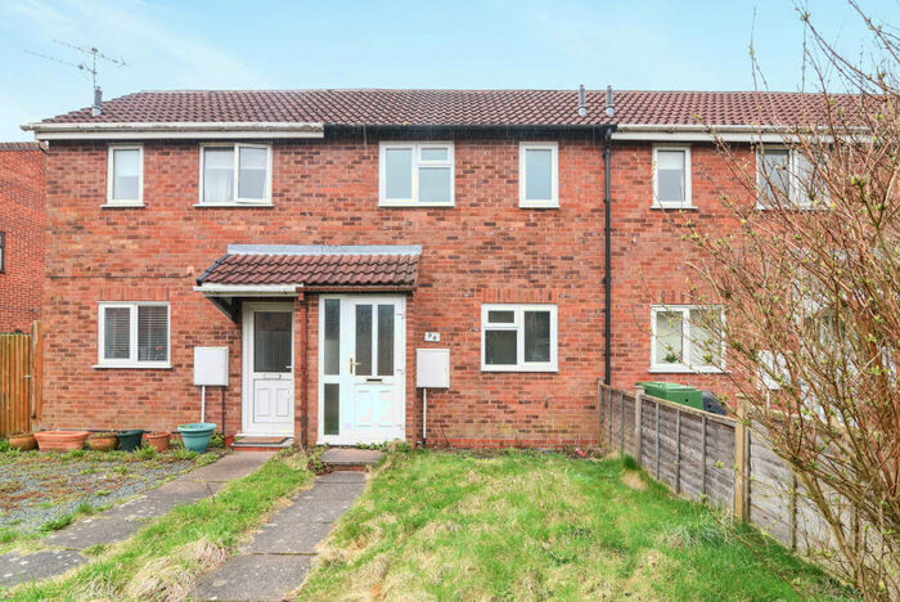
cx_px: 450
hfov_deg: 96.7
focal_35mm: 16
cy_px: 301
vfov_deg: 73.9
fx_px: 400
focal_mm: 16
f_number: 6.3
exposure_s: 1/125
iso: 800
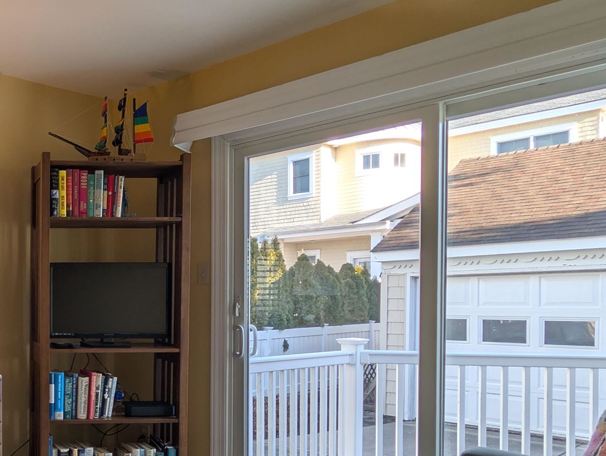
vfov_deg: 43.5
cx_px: -37
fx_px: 561
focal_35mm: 32
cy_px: 314
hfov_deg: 45.1
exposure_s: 1/456
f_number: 1.7
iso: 61
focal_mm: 2.02
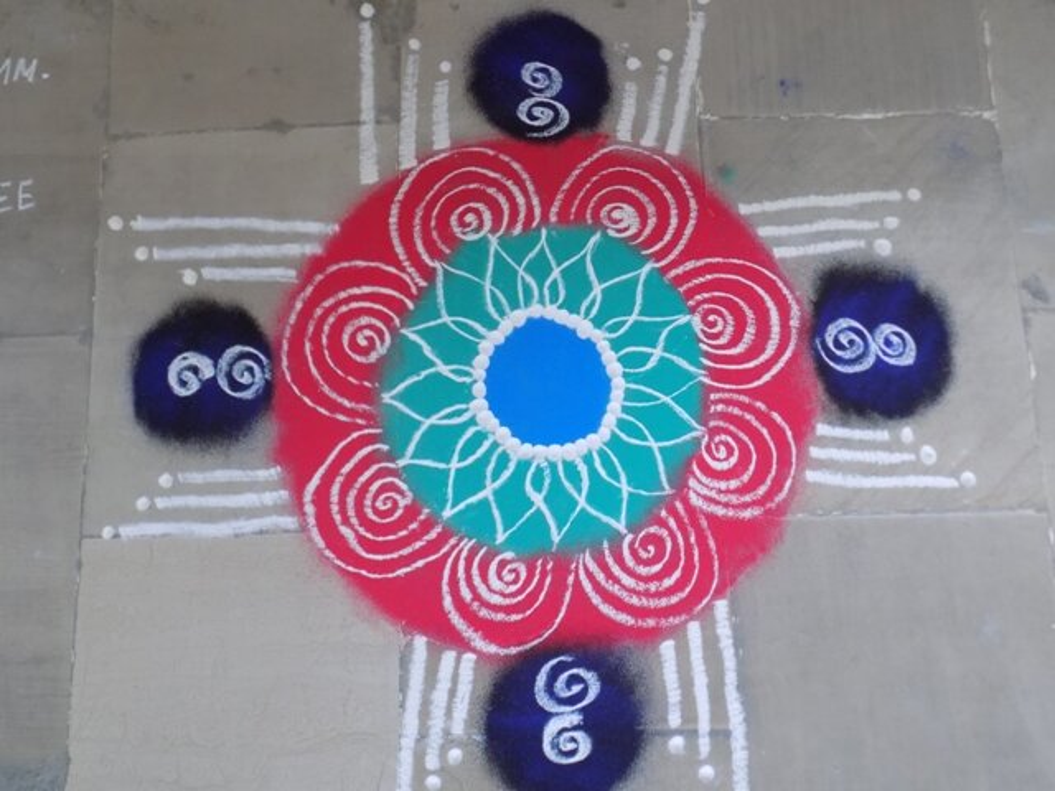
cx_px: 528
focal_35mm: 30
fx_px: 914
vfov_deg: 46.8
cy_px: 396
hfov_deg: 60.0
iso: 220
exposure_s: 1/30
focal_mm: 5.3
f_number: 3.3
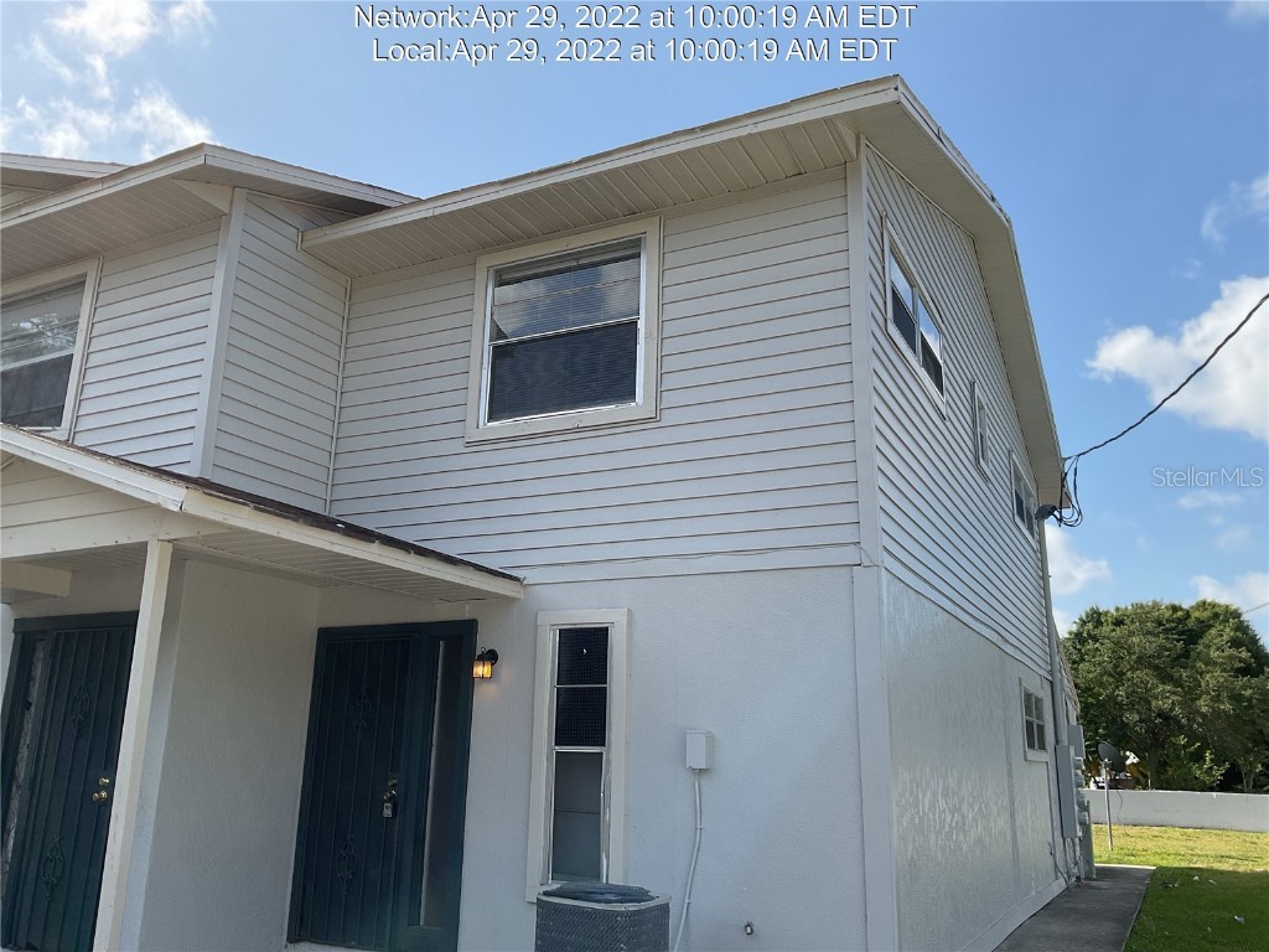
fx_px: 1063
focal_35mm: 29
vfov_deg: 48.2
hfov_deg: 61.7
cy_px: 476
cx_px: 634
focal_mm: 3
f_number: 1.8
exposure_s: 1/2141
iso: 25
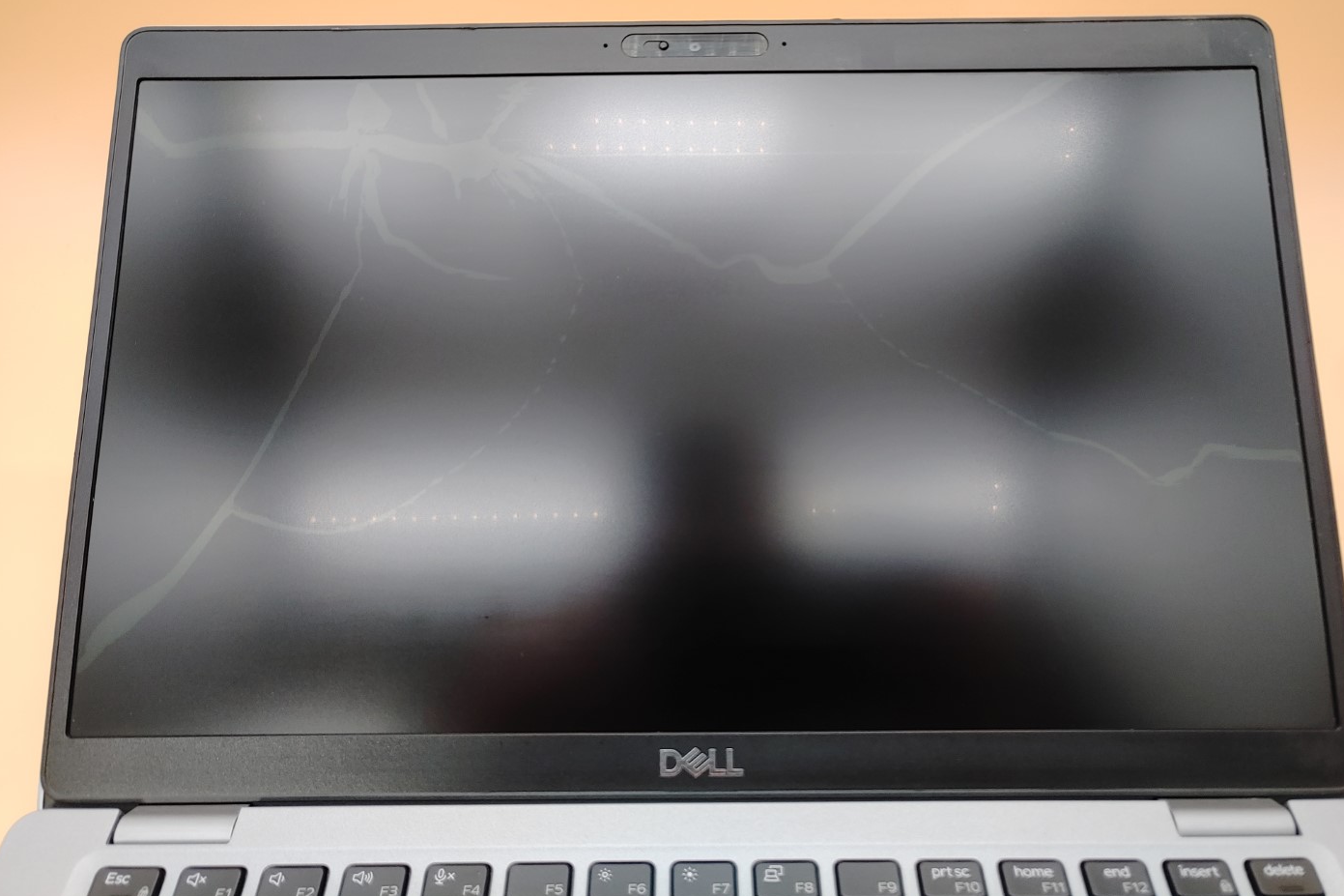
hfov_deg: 65.5
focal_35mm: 28
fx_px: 1045
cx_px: 691
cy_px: 379
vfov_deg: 46.2
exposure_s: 1/60
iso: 100
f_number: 1.8
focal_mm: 4.36
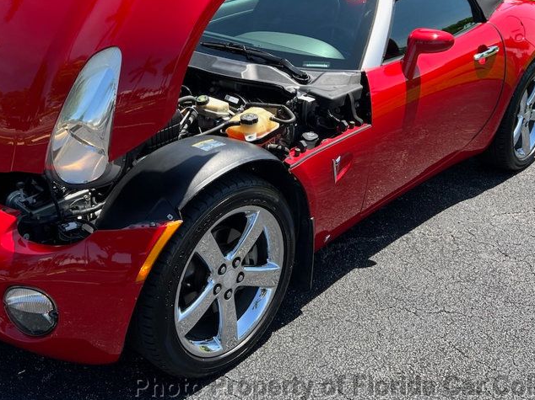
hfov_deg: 44.7
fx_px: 649
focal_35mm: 42
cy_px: 92
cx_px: 226
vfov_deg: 33.5
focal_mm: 5.7
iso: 50
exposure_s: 1/1377
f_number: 1.5
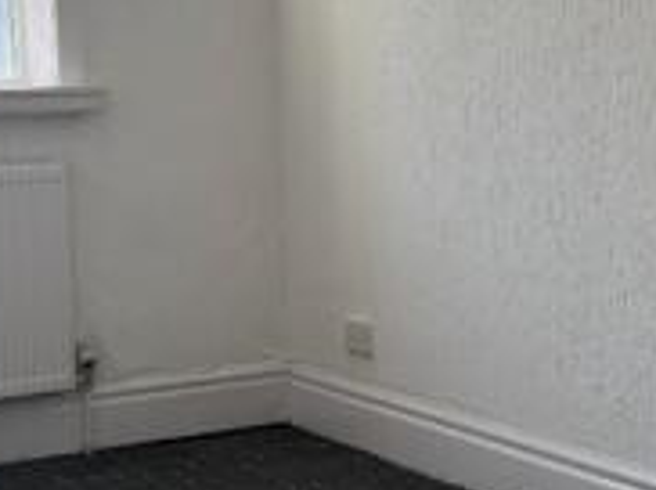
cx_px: 362
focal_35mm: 77
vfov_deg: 19.0
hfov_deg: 25.4
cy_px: 142
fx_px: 1457
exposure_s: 1/637
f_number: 1.78
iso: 100
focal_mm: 6.76
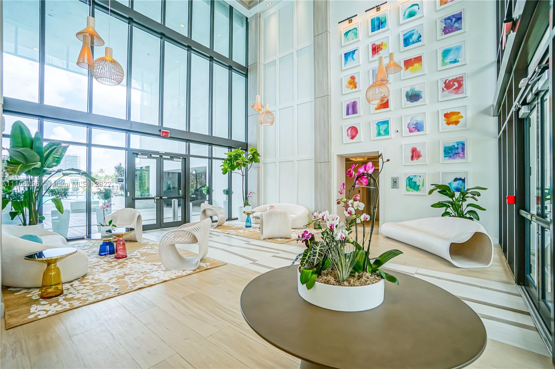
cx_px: 278
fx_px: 231
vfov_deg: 77.3
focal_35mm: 15
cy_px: 184
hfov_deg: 100.4
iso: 100
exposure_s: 1/60
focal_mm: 10
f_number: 8
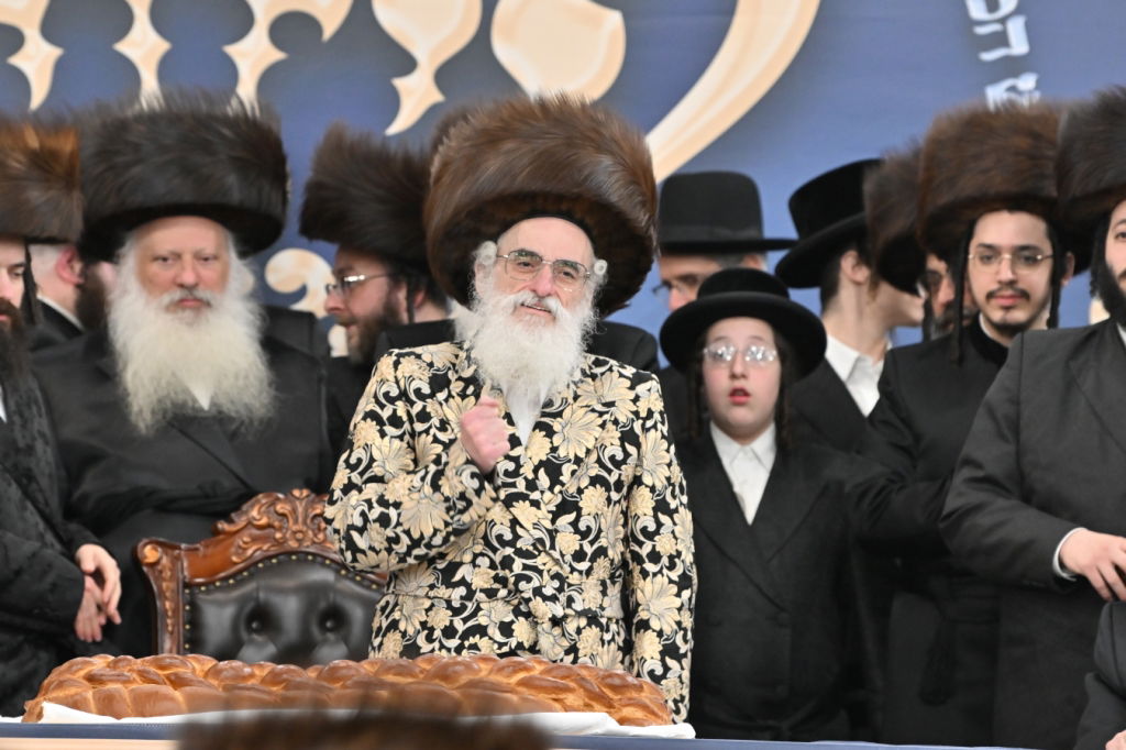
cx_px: 563
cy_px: 375
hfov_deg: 6.9
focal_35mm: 300
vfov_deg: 4.6
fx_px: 9380
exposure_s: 1/200
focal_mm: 200
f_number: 4
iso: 1250
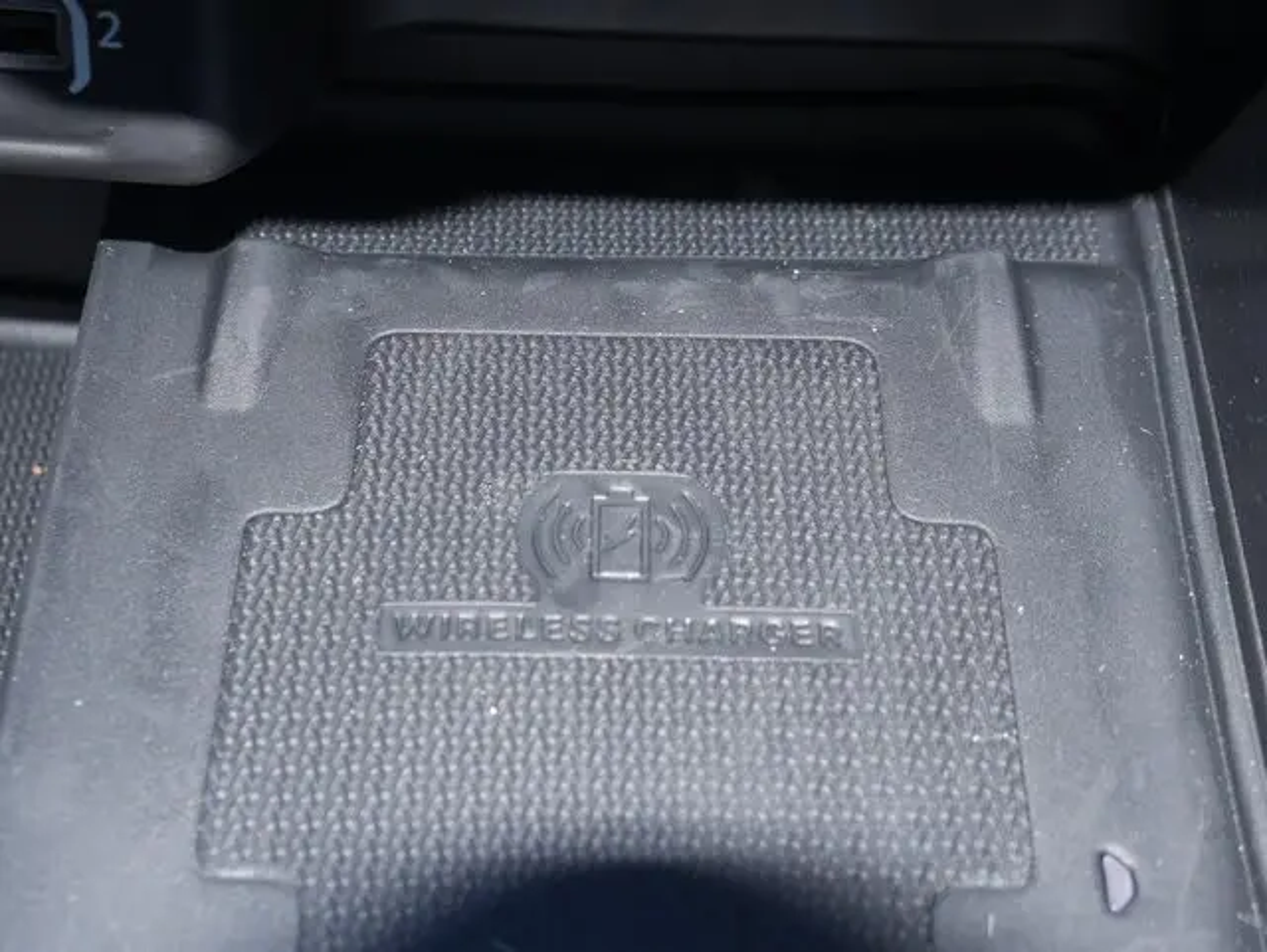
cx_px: 634
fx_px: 2051
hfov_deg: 34.3
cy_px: 476
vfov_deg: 26.1
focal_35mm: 56
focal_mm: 28
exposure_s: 1/60
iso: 800
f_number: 5.3
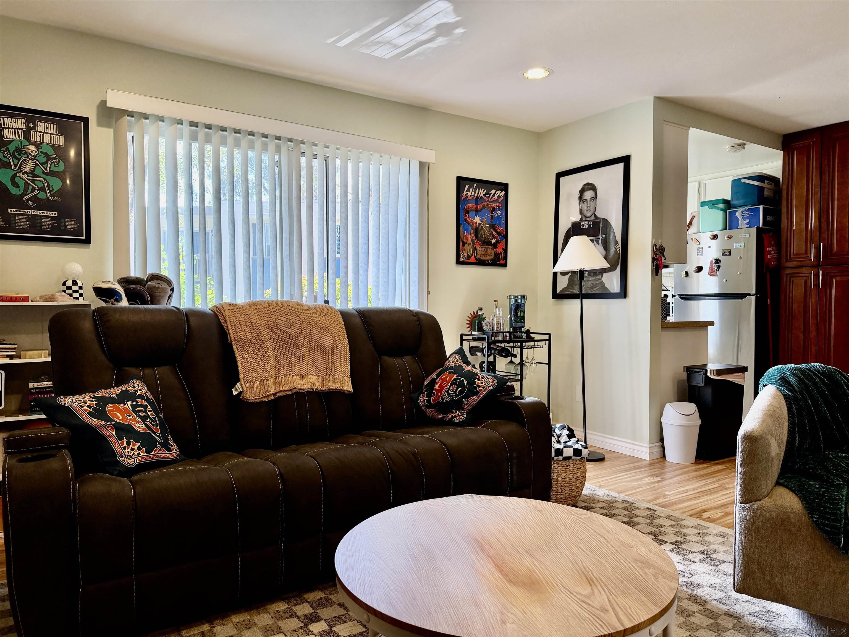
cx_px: 424
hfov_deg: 71.6
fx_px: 589
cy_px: 318
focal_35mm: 24
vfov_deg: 56.8
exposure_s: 1/120
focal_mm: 6.76
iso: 200
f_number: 1.78
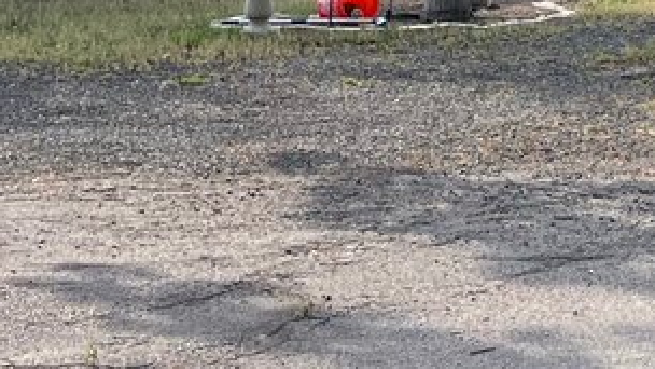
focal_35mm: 141
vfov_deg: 8.3
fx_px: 2449
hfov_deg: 13.1
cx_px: 1318
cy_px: -269
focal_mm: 5.1
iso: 50
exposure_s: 1/1497
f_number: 1.6
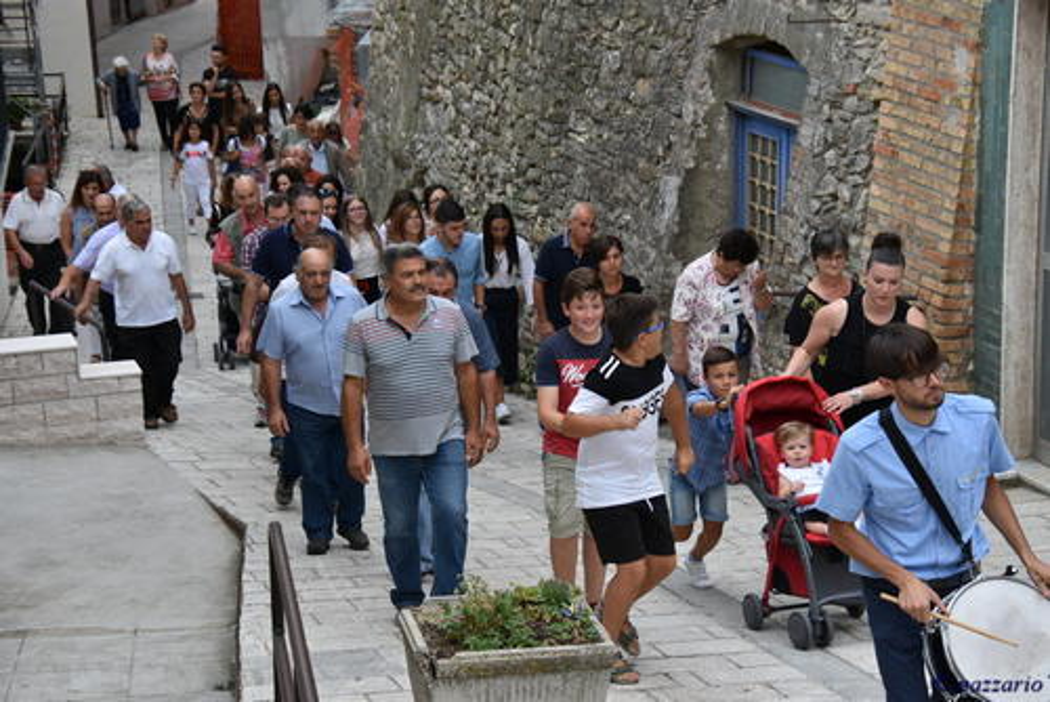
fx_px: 3064
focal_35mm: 105
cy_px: 351
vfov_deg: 13.1
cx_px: 525
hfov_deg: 19.4
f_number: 4.5
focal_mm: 70
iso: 500
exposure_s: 1/250
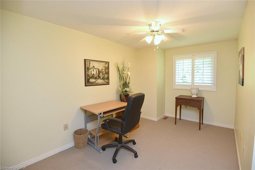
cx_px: 128
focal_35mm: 16
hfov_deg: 96.8
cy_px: 85
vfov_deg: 73.7
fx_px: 113
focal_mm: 16
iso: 800
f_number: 4.5
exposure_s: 1/80
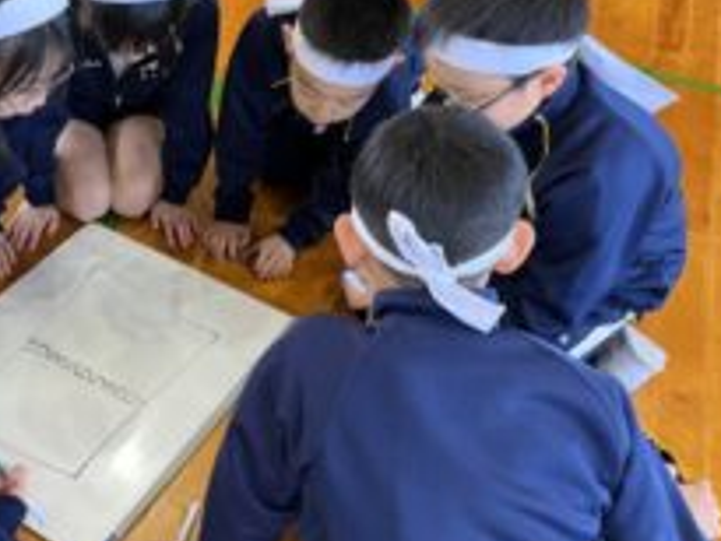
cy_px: 242
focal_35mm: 47
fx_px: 980
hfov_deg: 38.7
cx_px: 134
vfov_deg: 30.9
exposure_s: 1/93
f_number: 1.6
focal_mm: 5.1
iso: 125
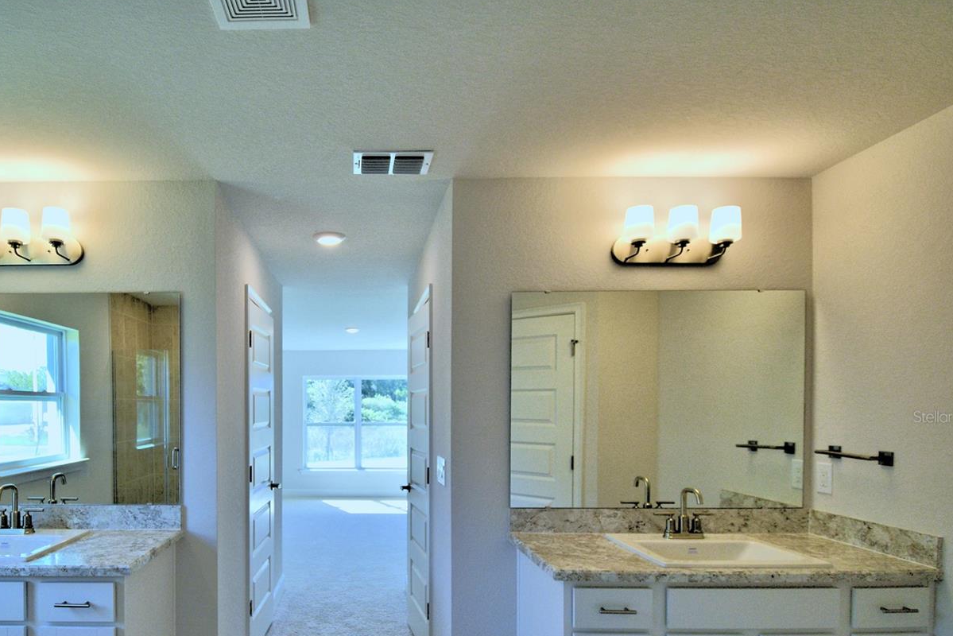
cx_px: 348
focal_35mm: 20
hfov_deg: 82.1
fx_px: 530
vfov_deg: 60.7
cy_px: 416
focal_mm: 10
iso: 200
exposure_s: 1/200
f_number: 4.5
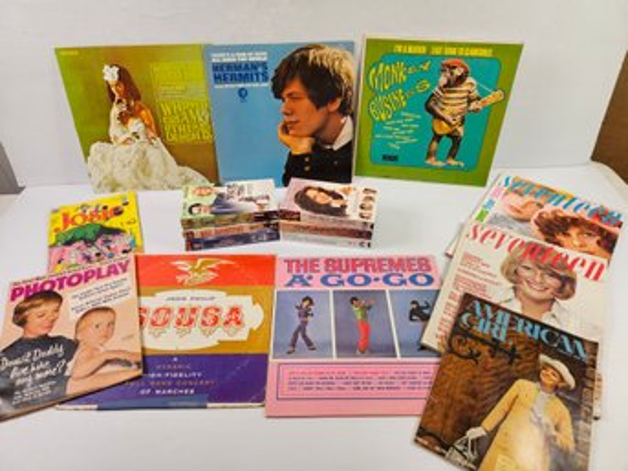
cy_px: 236
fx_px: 417
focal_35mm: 23
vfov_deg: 58.8
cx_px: 314
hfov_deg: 73.9
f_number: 1.8
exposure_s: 1/120
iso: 125
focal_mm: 5.4
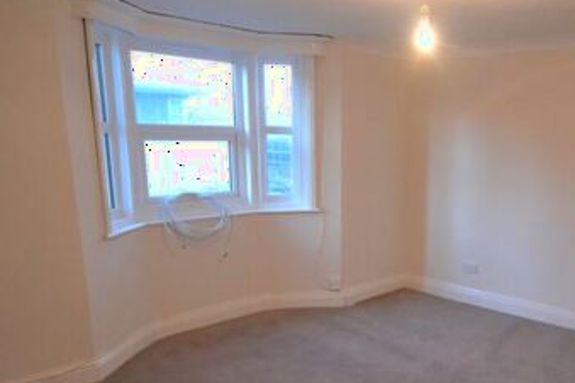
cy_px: 252
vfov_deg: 41.8
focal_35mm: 31
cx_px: 404
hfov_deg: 58.3
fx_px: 495
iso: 3200
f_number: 4
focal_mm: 10
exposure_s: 1/60
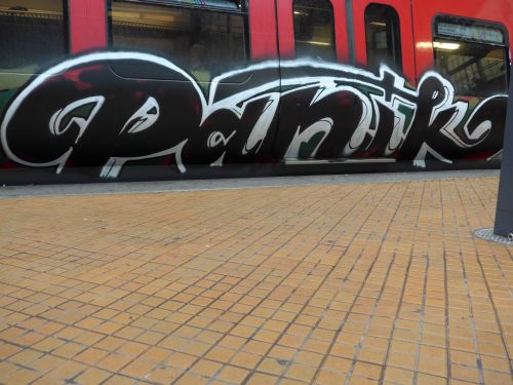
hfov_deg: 61.7
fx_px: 430
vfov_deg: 48.2
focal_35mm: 29
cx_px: 256
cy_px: 192
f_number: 2
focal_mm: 6
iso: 125
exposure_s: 1/60
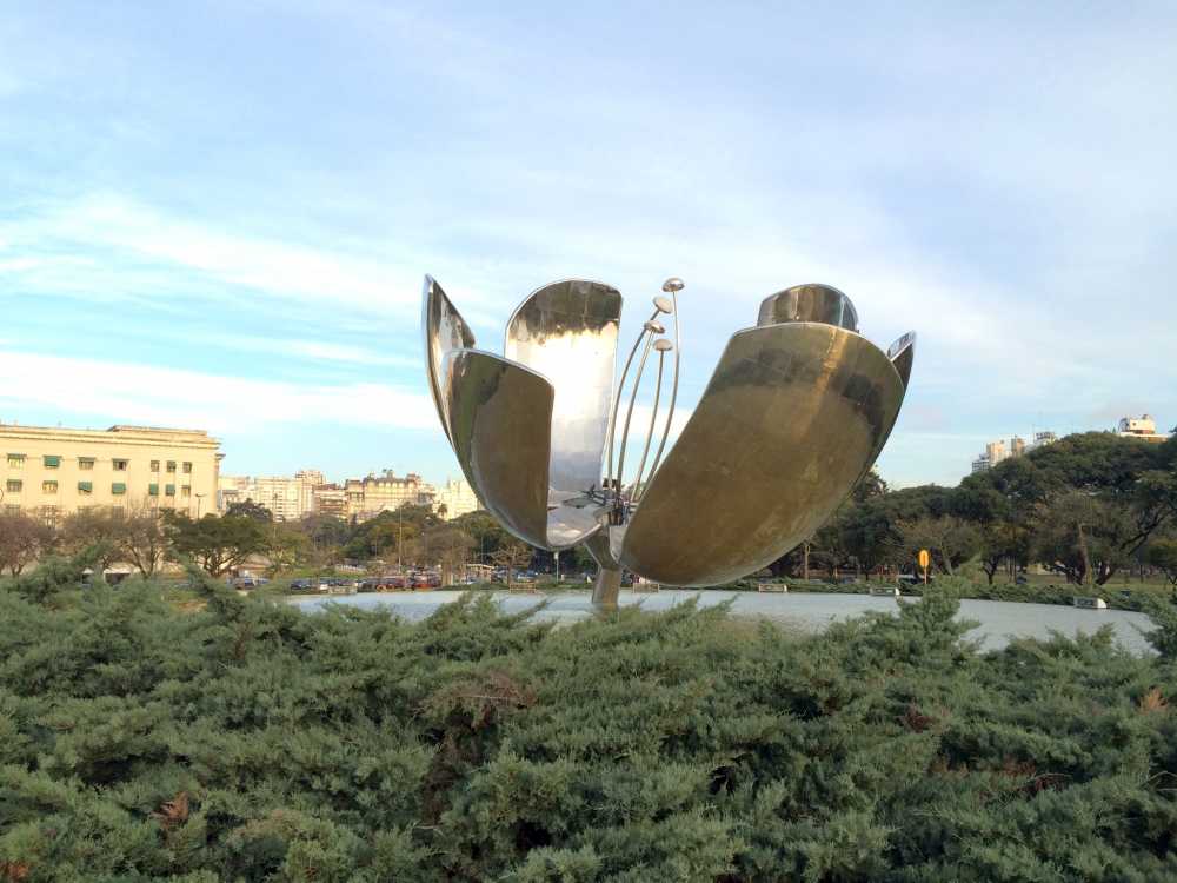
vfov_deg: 48.2
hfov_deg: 61.7
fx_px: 986
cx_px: 588
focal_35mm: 29
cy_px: 442
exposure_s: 1/161
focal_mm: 4.15
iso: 32
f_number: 2.2
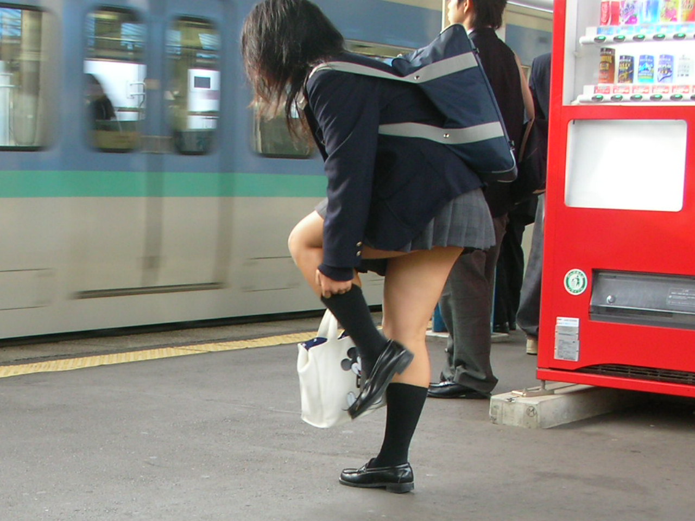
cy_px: 260
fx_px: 703
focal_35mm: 35
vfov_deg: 40.7
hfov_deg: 52.6
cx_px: 348
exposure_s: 1/41.8
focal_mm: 5.8
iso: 50
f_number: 3
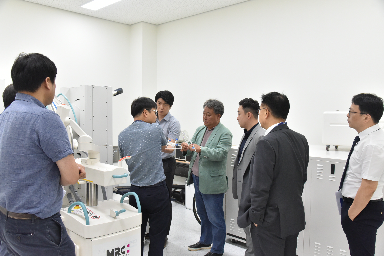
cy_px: 128
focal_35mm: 31
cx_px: 192
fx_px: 331
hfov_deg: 60.3
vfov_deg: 42.3
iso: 3600
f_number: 5.6
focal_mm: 31
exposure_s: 1/200
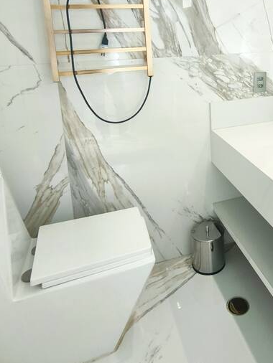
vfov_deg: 54.1
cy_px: 90
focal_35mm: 32
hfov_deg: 42.1
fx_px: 336
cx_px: 221
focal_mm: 1.91
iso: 125
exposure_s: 1/60
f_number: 2.2
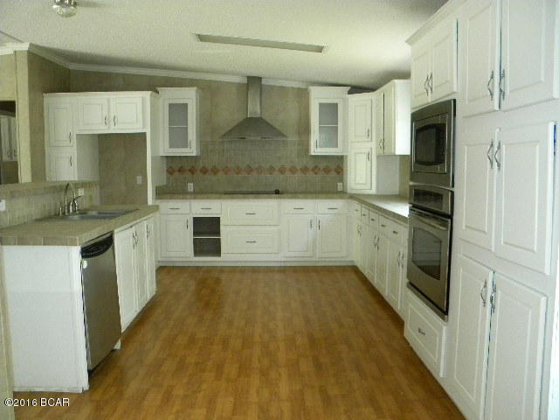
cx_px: 280
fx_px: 452
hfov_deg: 63.4
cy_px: 210
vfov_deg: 49.7
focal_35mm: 28
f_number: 3.5
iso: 400
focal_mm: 5
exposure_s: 1/26
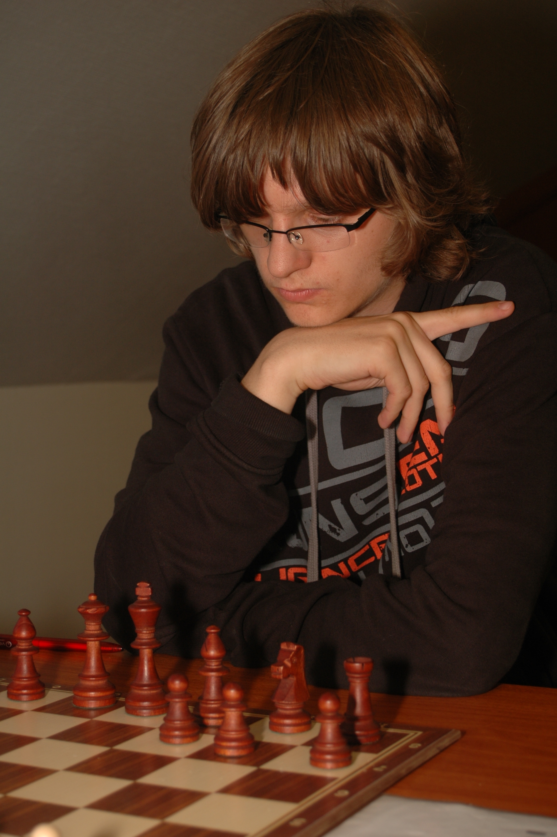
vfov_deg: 31.9
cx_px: 278
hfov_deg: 21.5
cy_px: 418
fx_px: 1465
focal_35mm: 63
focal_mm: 42
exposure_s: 1/60
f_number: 5.3
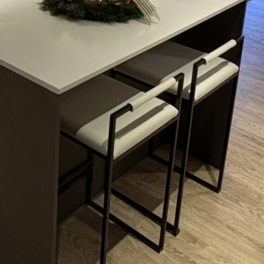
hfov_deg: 28.0
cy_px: -17
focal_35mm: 59
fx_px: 509
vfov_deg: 27.0
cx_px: 29
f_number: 2.2
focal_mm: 2.22
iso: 250
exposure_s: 1/50
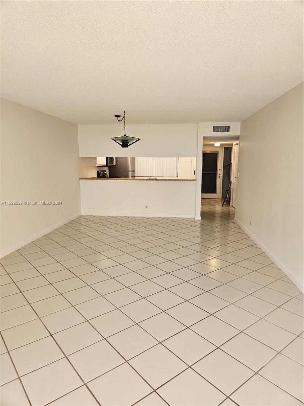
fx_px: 269
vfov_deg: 73.9
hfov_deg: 58.9
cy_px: 203
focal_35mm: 23
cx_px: 152
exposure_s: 1/120
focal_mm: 5.4
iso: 160
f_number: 1.8
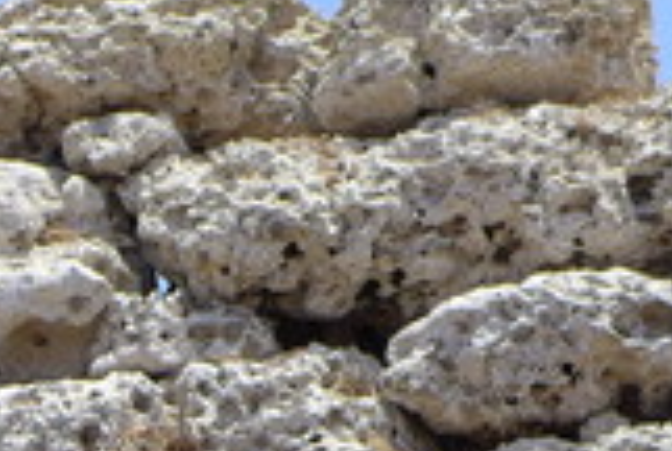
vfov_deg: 7.0
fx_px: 3591
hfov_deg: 10.3
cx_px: -328
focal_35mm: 192
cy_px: 814
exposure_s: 1/1600
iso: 80
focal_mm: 8.4
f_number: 2.8
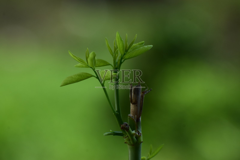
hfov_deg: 4.6
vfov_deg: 3.1
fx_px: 3000
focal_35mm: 450
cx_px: 120
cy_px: 80
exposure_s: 1/500
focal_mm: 300
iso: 400
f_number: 11
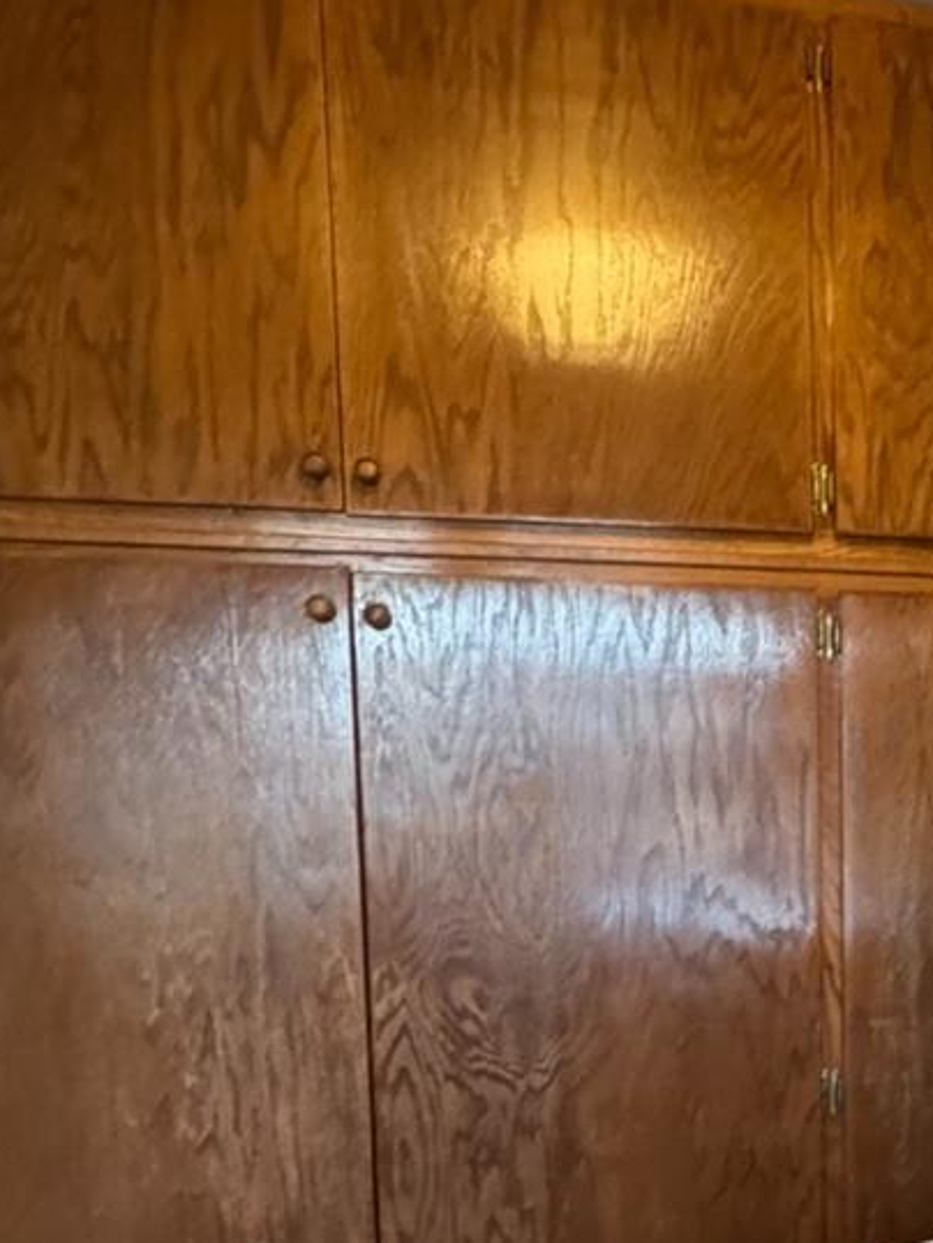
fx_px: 1400
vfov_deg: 46.5
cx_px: 918
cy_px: 901
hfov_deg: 33.9
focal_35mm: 39
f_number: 2.2
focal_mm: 2.22
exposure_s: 1/60
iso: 1250
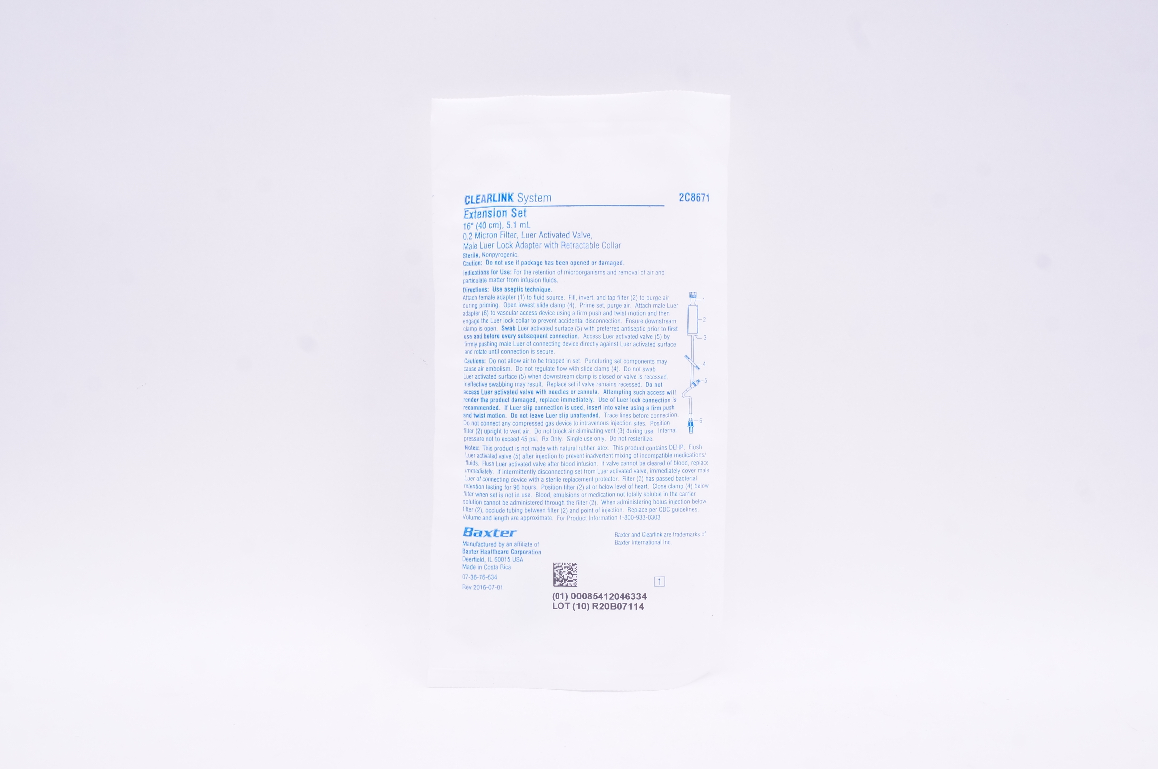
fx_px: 1350
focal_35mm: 42
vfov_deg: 31.8
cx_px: 579
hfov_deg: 46.4
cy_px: 384
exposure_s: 1/30
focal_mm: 28
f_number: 11
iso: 800
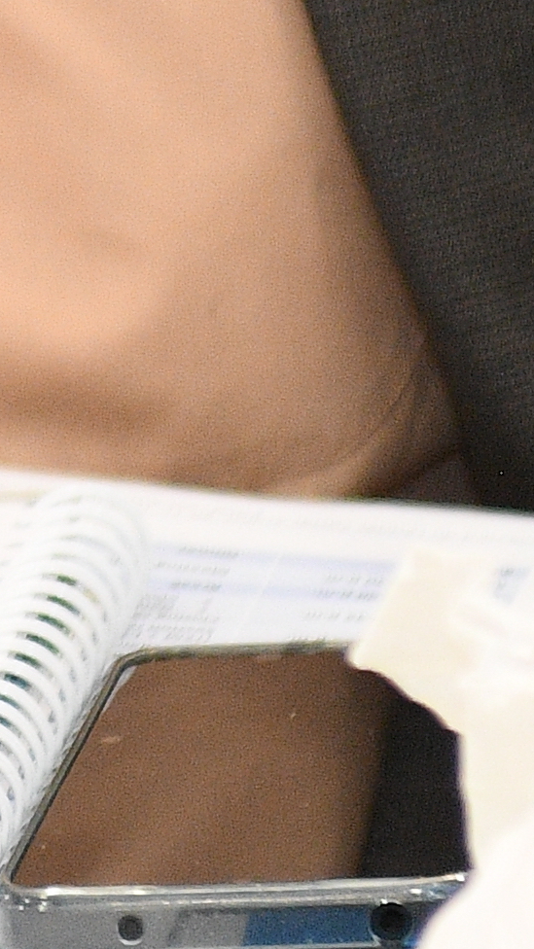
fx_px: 15607
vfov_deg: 3.4
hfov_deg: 2.0
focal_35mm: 620
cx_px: -585
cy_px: -1150
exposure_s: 1/125
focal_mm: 70
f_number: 3.2
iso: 1600
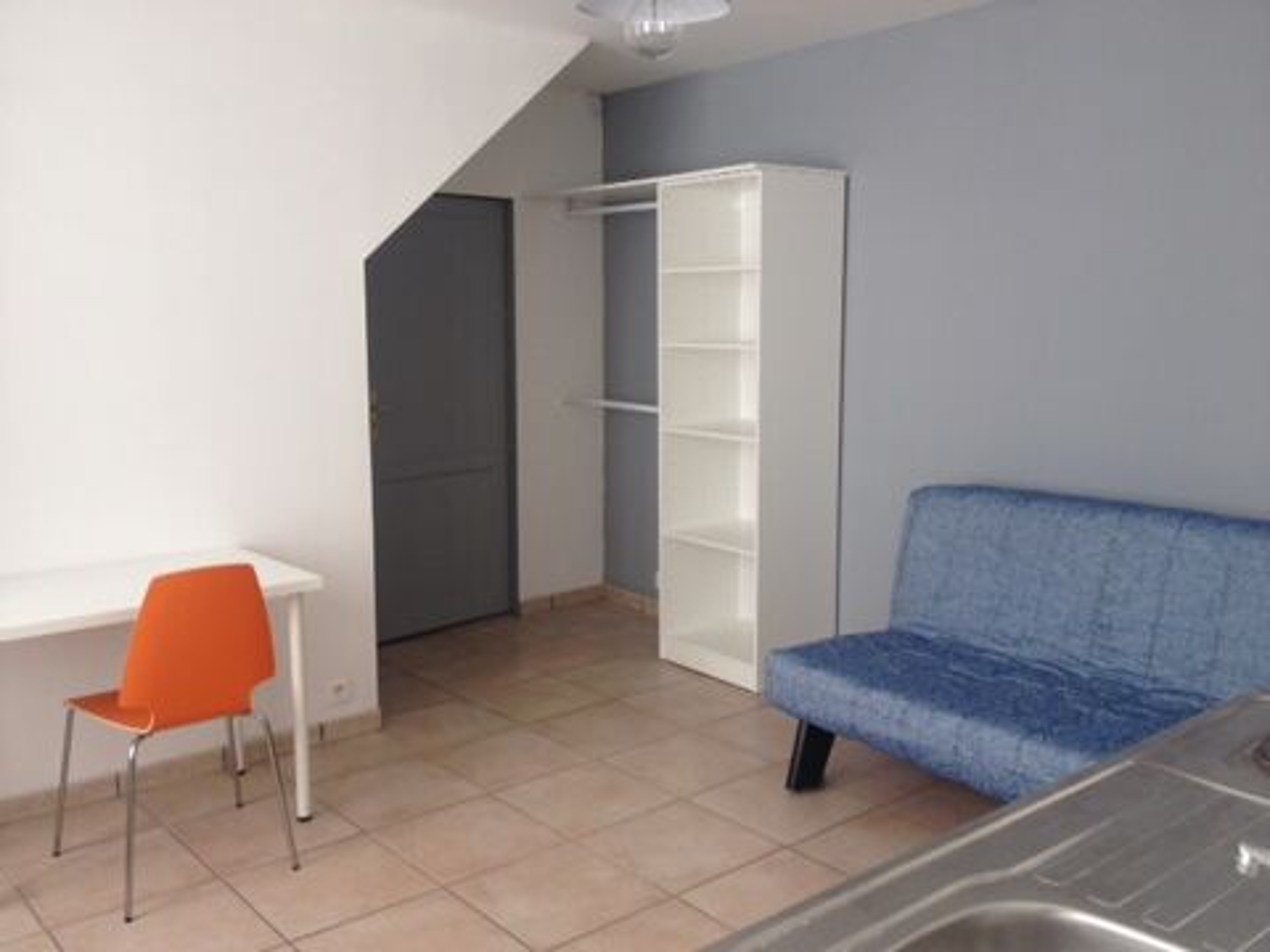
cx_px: 635
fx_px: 1284
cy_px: 476
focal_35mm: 35
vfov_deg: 40.7
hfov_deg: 52.6
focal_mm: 4.28
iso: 64
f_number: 2.4
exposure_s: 1/60
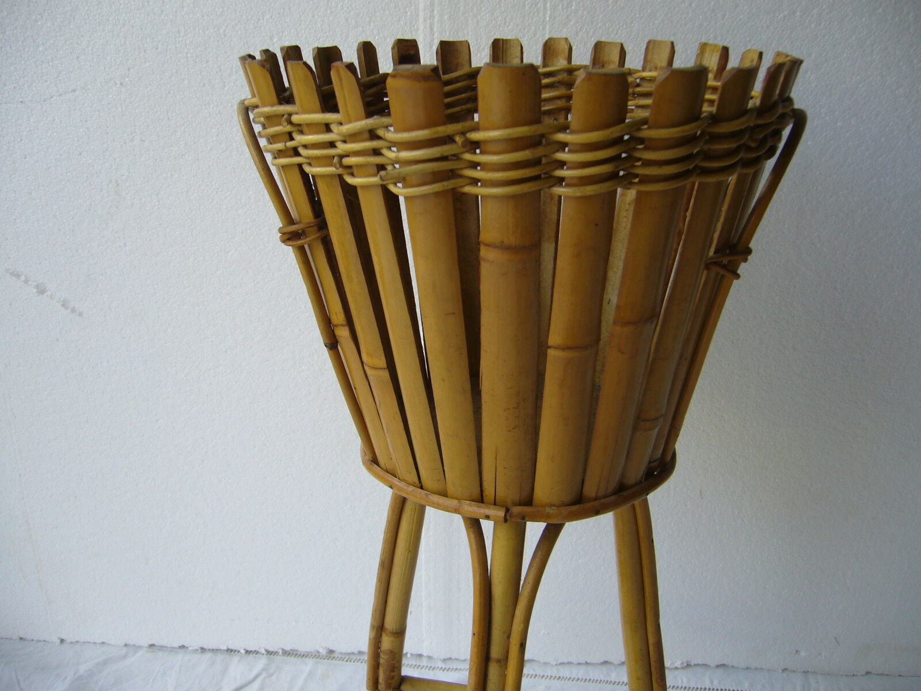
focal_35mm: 35
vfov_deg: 40.7
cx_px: 460
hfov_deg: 52.6
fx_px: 931
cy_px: 346
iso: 80
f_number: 2.8
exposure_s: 1/80
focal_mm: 5.8
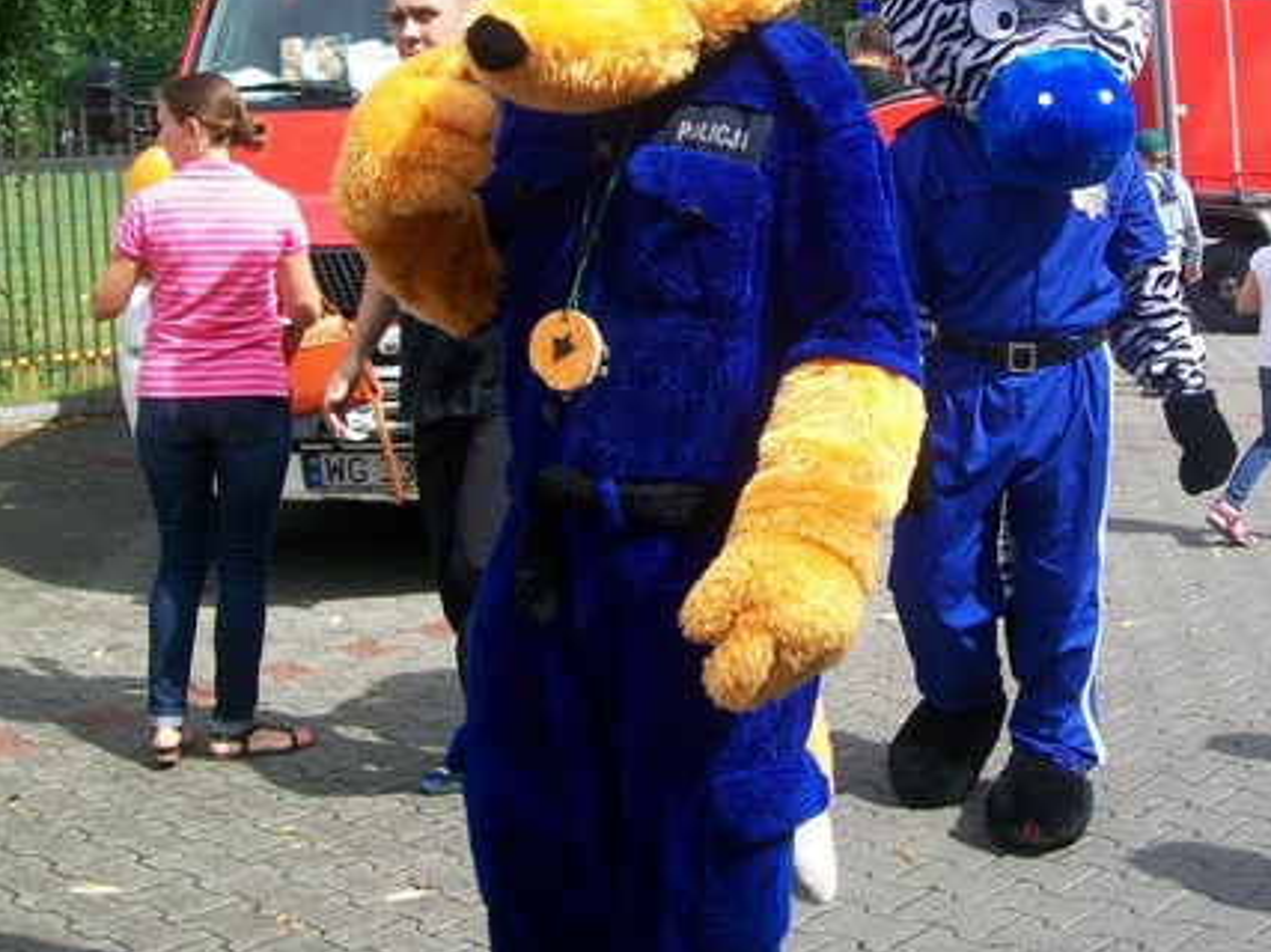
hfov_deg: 35.3
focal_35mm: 54
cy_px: 342
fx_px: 1982
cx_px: 801
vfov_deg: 26.9
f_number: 4.8
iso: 64
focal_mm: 6
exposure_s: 1/320
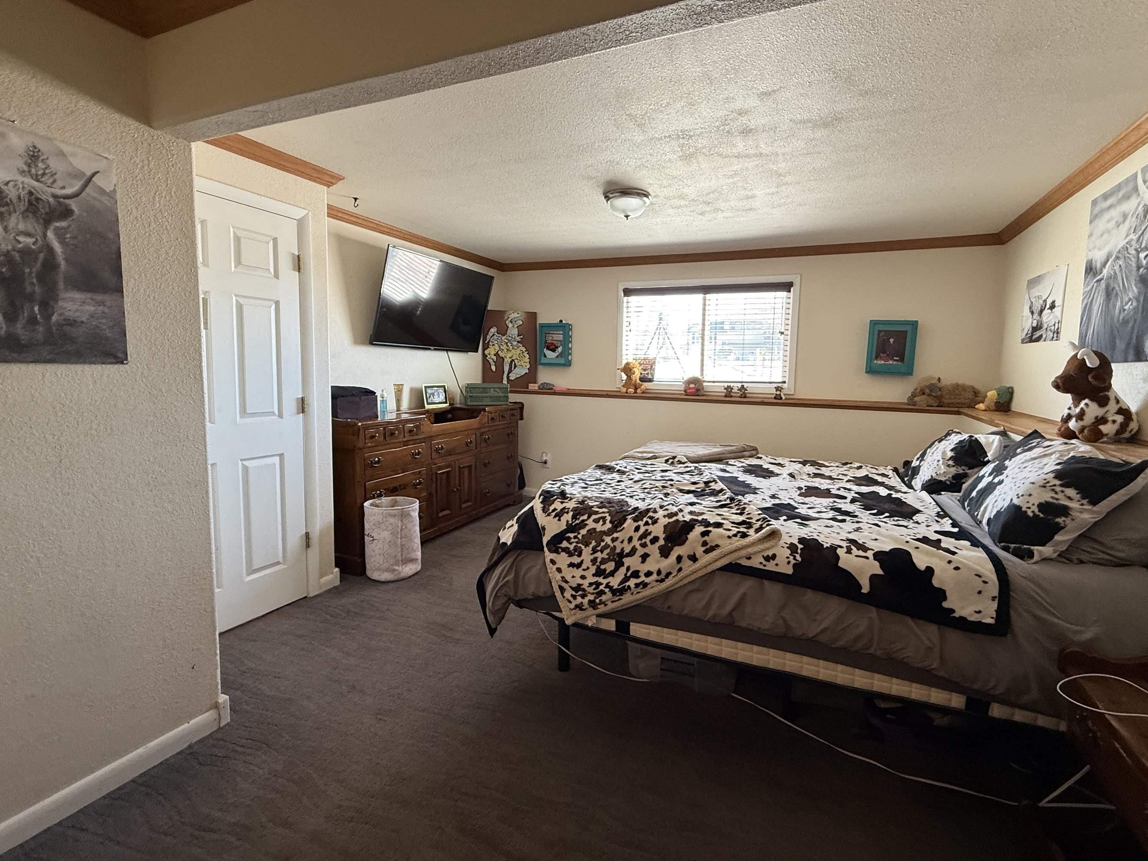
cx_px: 619
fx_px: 531
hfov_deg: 94.3
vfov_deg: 78.1
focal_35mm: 16
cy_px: 415
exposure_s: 1/60
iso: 200
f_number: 2.2
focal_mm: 2.22
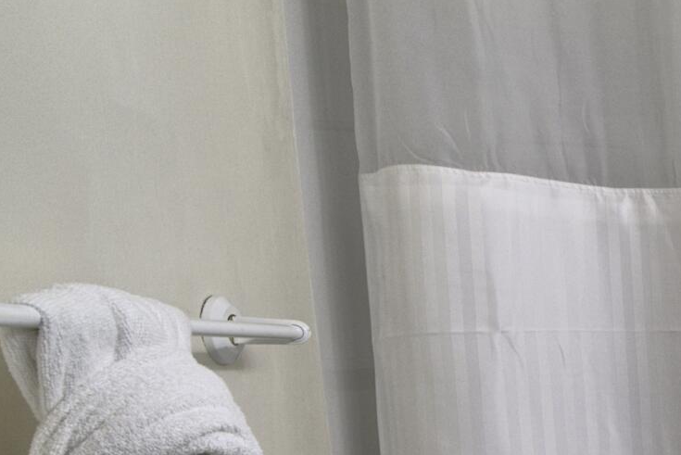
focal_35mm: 49
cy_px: 450
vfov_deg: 26.2
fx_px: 927
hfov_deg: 19.9
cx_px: 1343
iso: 800
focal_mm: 12
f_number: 9.5
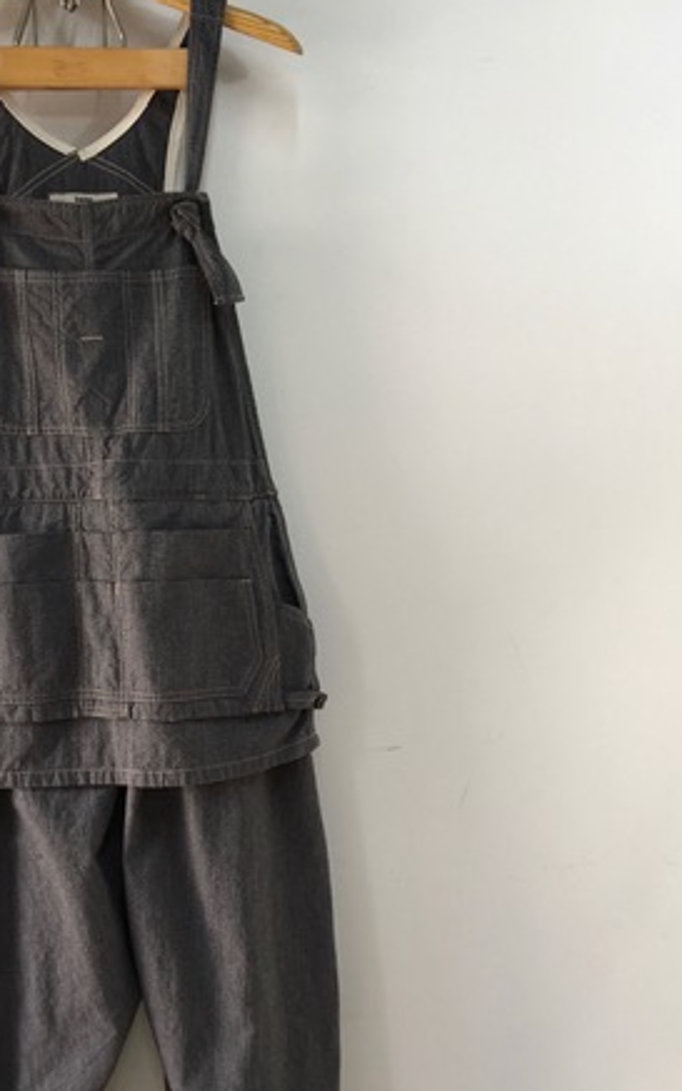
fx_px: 1339
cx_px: 247
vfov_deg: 44.3
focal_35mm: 45
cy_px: 609
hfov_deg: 28.5
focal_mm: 4.15
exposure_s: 1/50
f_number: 2.2
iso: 25
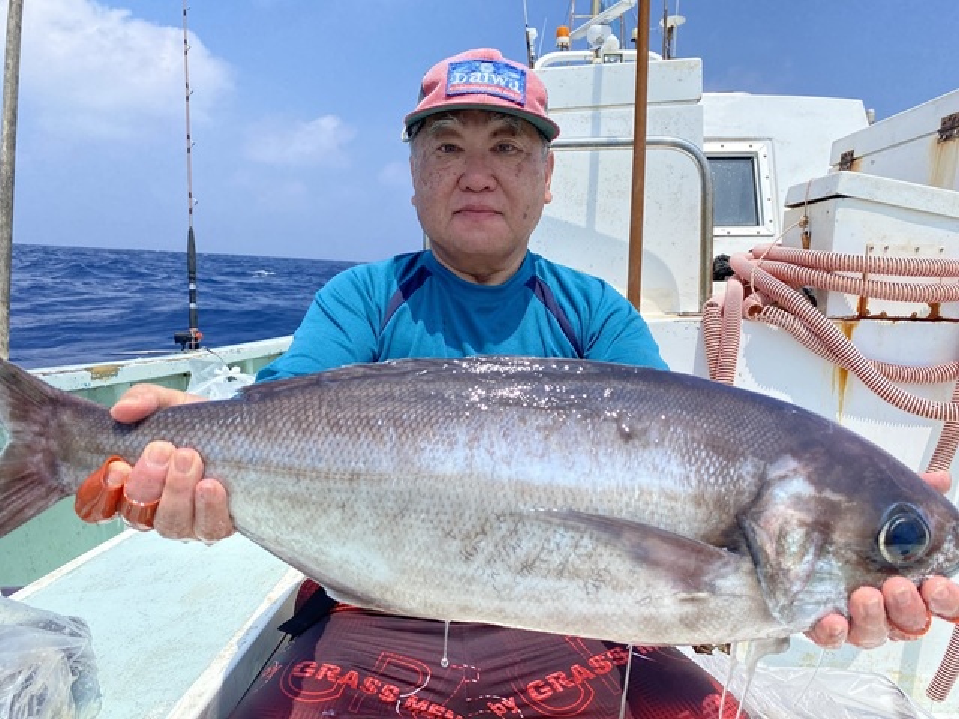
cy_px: 360
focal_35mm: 26
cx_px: 480
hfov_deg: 67.3
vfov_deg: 53.1
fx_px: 720
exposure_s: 1/3846
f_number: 1.8
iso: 32
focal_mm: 4.25
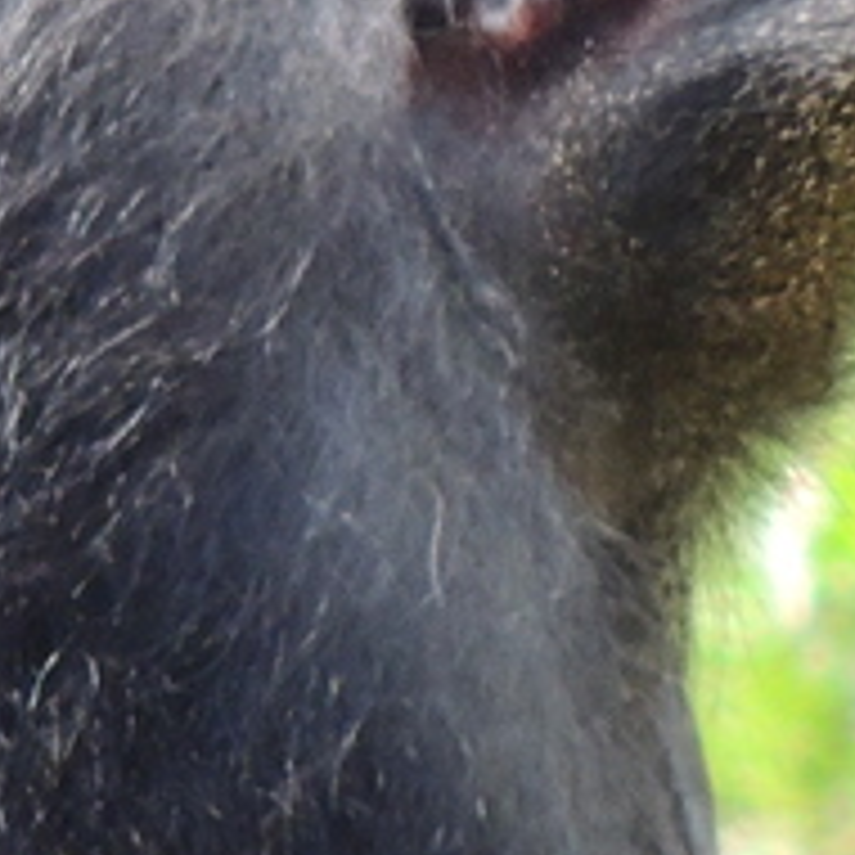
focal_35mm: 5958
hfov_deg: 0.3
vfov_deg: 0.3
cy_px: 562
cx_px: -9
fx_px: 166493
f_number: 5.9
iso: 400
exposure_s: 1/250
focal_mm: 180
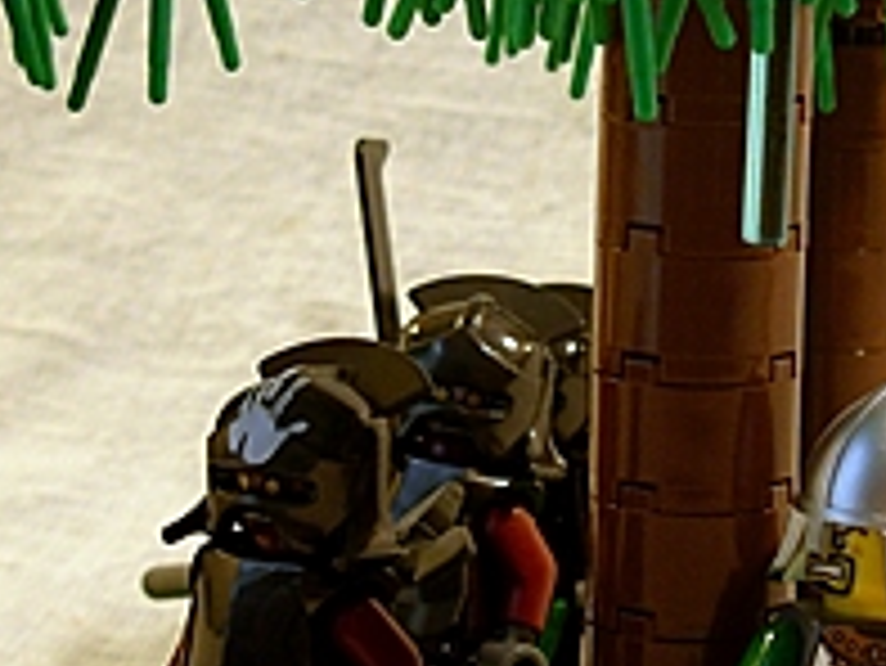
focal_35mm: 195
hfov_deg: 10.1
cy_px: 189
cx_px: 643
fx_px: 4994
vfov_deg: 7.6
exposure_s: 1/27.6
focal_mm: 10.5
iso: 79
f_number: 3.4
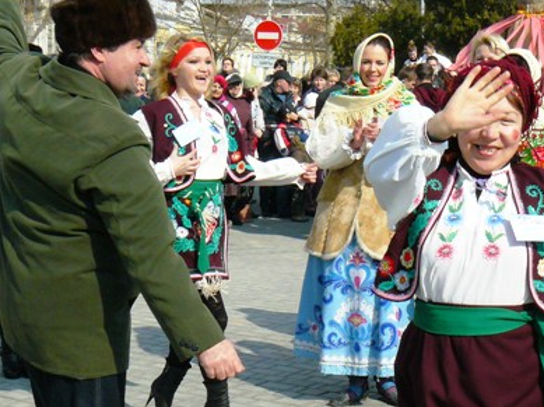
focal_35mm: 84
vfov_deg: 17.5
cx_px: 336
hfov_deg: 23.3
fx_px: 1319
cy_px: 213
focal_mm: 8.6
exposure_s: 1/400
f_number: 8
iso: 200
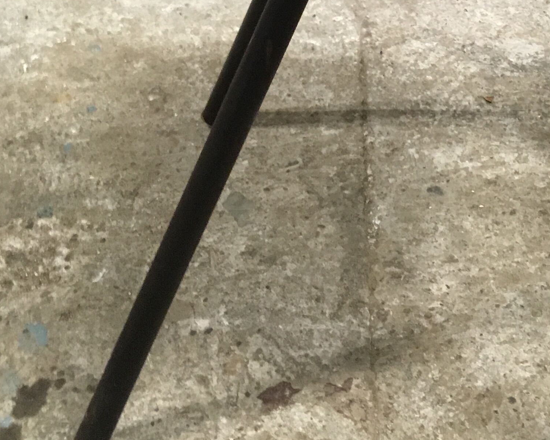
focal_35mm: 76
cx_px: 457
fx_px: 1237
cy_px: -178
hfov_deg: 24.6
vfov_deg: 18.4
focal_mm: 4.15
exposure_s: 1/33
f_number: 2.2
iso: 160
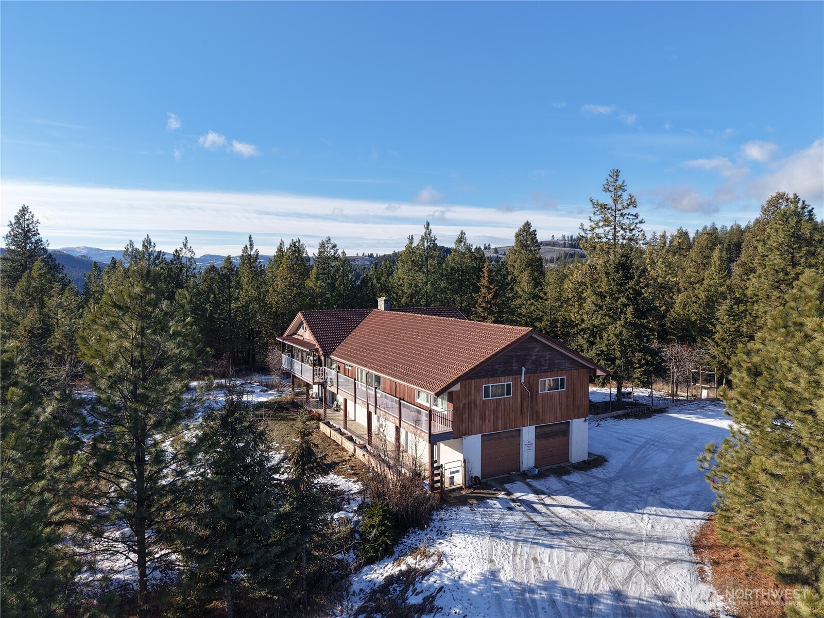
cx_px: 412
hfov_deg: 71.6
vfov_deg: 56.8
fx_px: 571
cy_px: 309
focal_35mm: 24
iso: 210
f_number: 1.8
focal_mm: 8.67
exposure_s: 1/3200
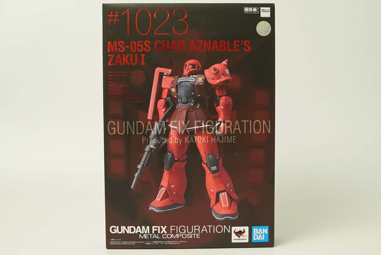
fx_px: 445
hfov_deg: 46.4
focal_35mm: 42
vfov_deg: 31.9
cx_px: 190
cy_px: 128
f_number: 10
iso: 1000
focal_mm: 28
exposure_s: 1/20
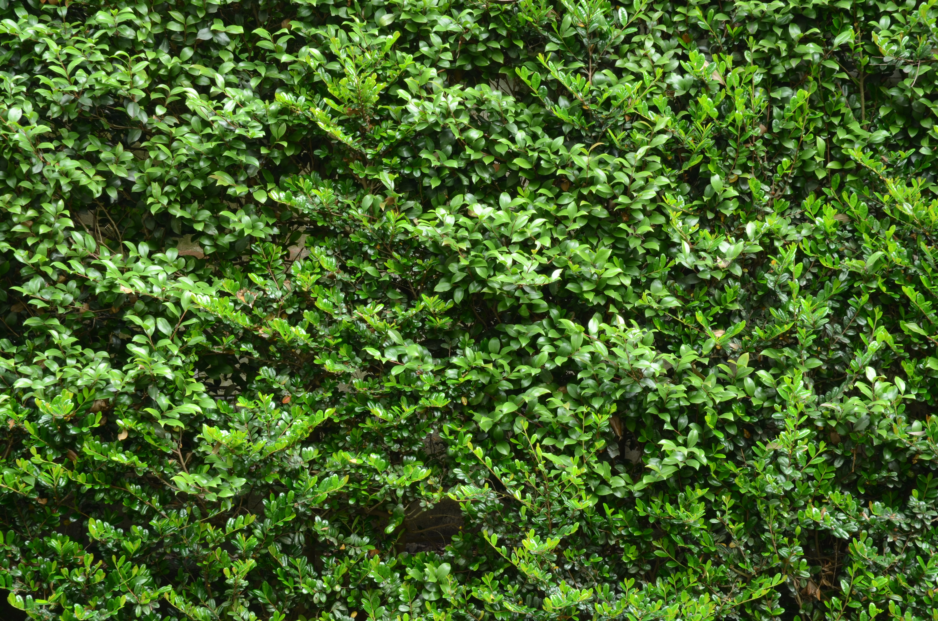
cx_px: 469
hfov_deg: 16.1
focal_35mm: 128
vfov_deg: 10.7
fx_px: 3315
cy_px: 310
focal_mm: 85
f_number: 16
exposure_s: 4
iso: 100
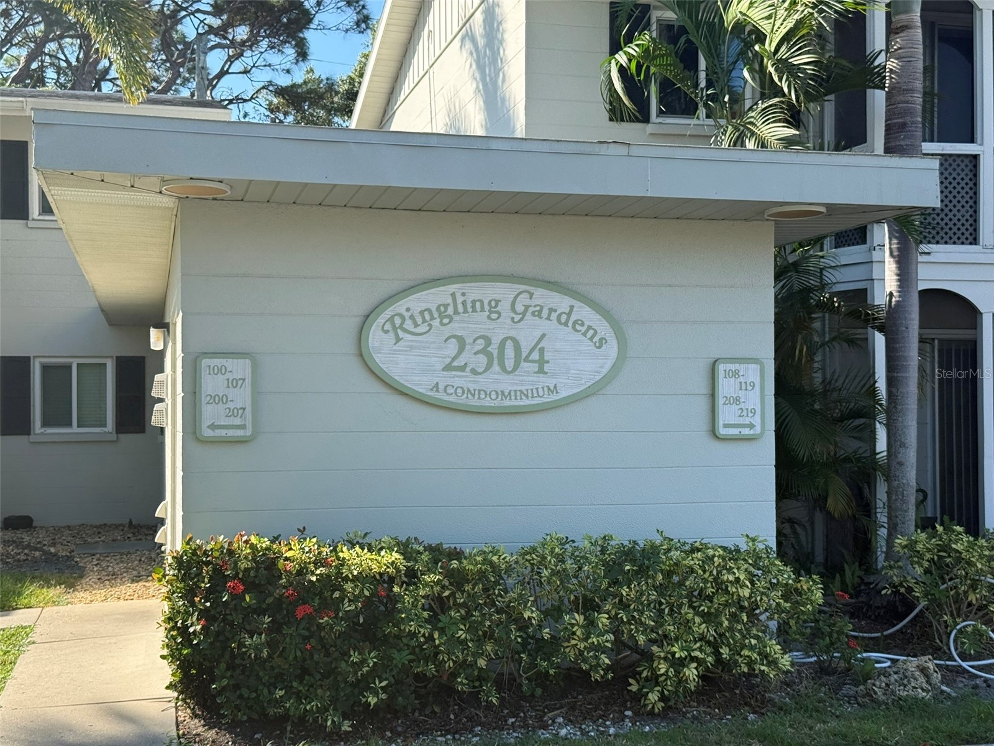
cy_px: 373
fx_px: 1378
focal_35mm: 48
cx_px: 497
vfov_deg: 30.3
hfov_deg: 39.7
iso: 100
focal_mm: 6.76
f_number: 1.78
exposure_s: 1/2273
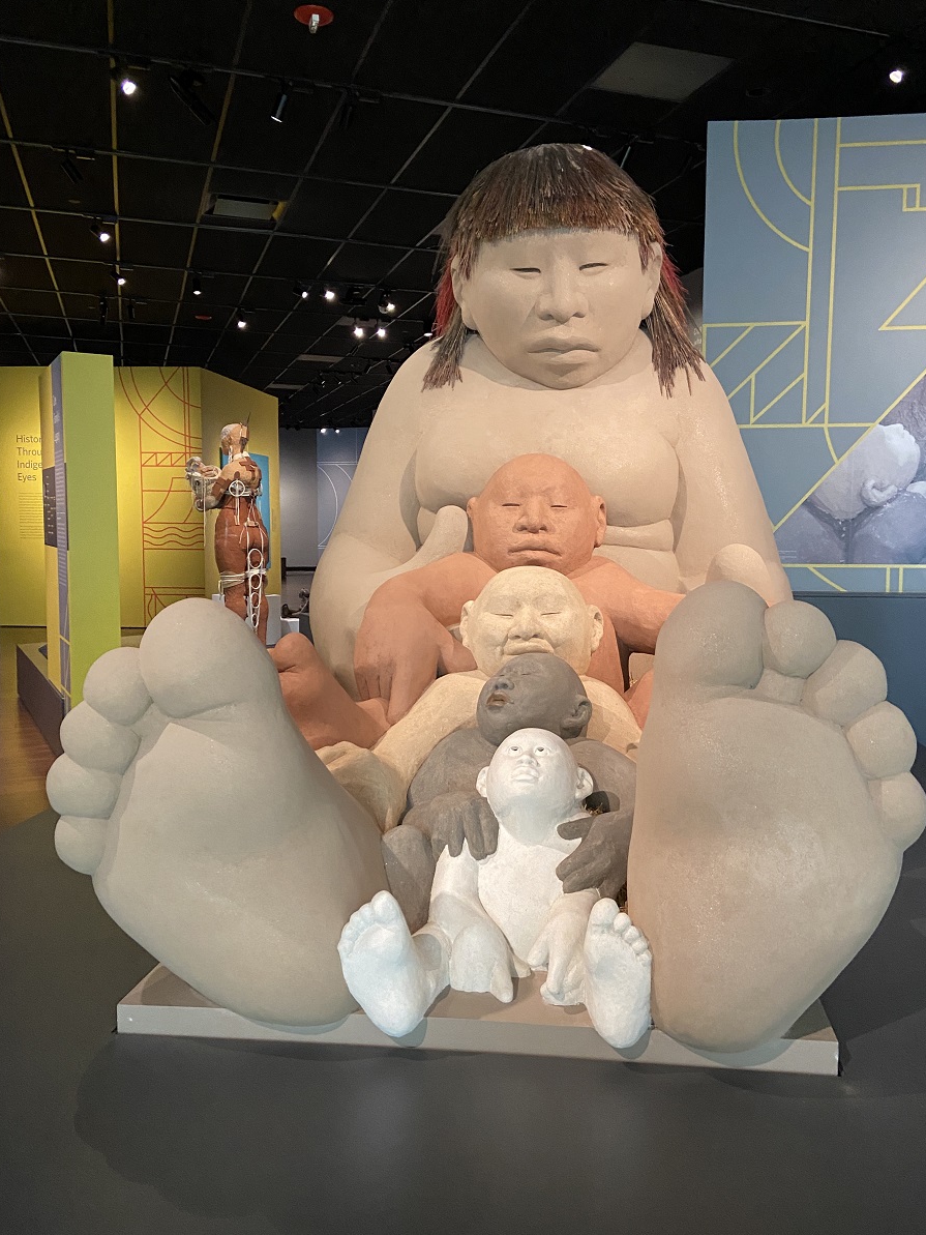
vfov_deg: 61.6
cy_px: 600
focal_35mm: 29
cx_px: 492
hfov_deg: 48.2
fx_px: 1034
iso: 400
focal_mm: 4.25
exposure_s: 1/40
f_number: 1.8
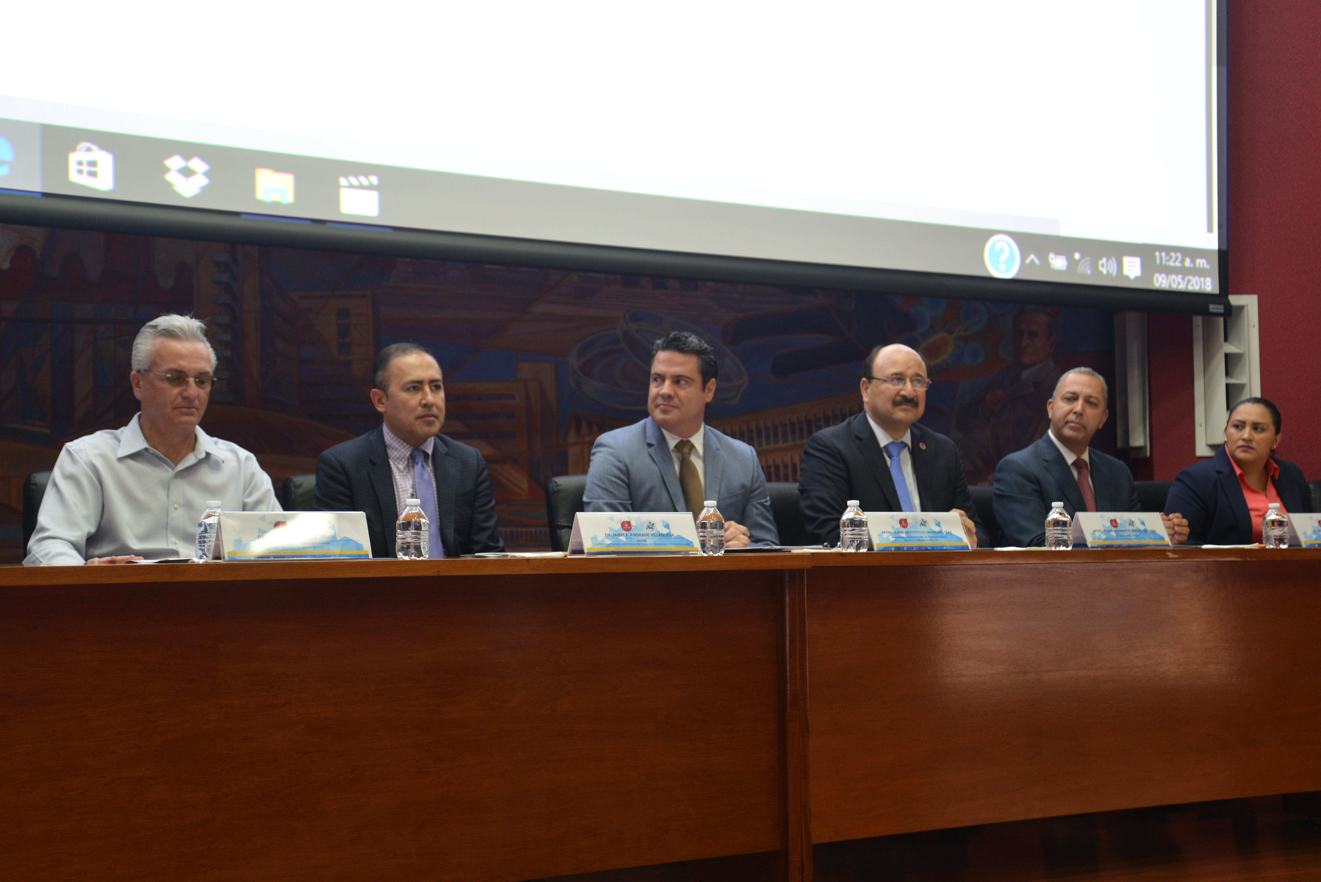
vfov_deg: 28.1
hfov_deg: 41.1
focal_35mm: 48
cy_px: 431
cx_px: 664
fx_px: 1762
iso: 800
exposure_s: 1/30
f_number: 4.2
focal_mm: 45
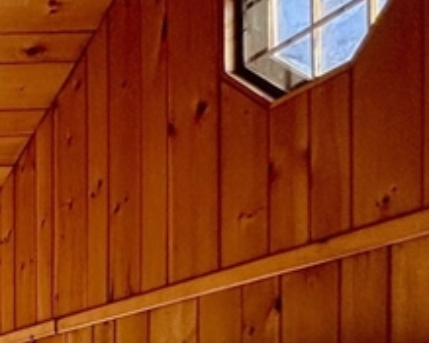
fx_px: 812
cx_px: -427
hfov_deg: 18.8
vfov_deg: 21.5
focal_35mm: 64
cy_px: 449
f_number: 2.2
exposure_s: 1/99
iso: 40
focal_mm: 2.22
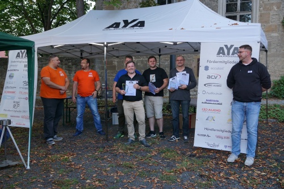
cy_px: 94
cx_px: 142
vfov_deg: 36.8
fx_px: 284
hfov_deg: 53.1
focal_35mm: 36
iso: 400
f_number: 4
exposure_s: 1/160
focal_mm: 24
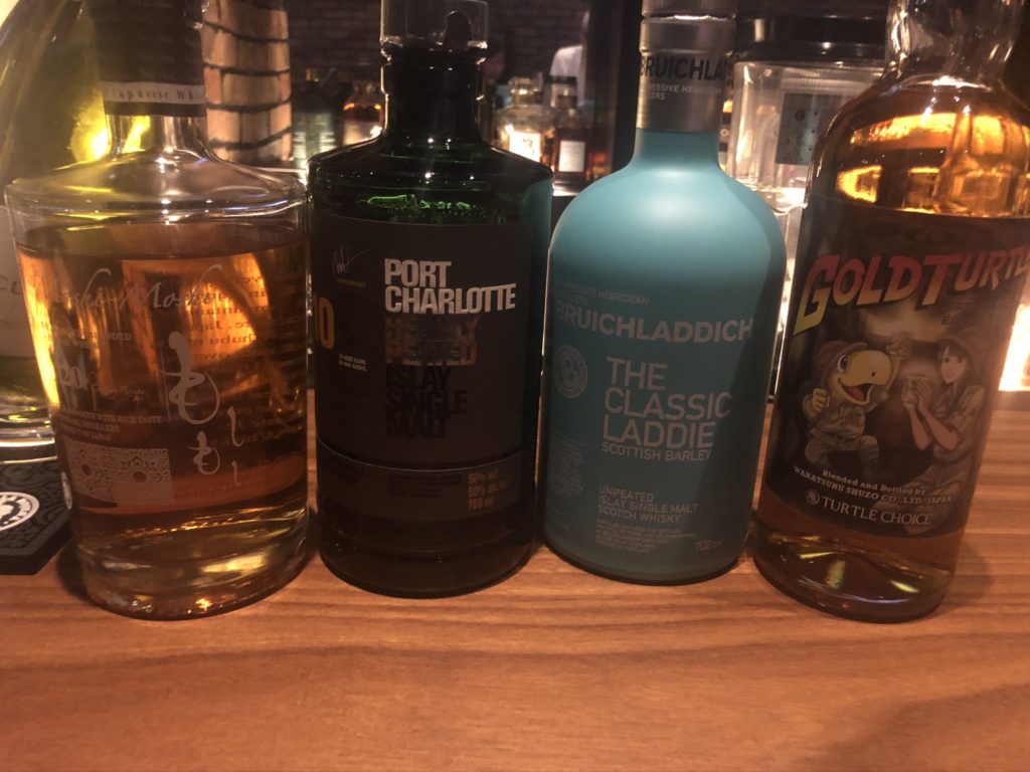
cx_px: 515
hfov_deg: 63.4
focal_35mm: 28
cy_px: 386
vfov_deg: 49.7
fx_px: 833
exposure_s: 1/4
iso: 160
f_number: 1.8
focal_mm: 3.99
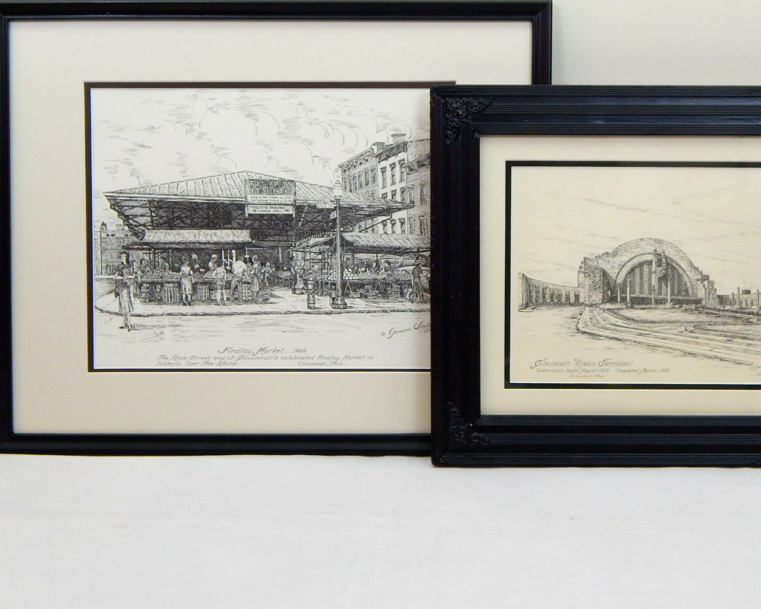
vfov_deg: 24.2
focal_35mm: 63
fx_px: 1419
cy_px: 255
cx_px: 441
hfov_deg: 30.0
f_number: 3.7
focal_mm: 8.6
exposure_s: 1/8
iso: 450
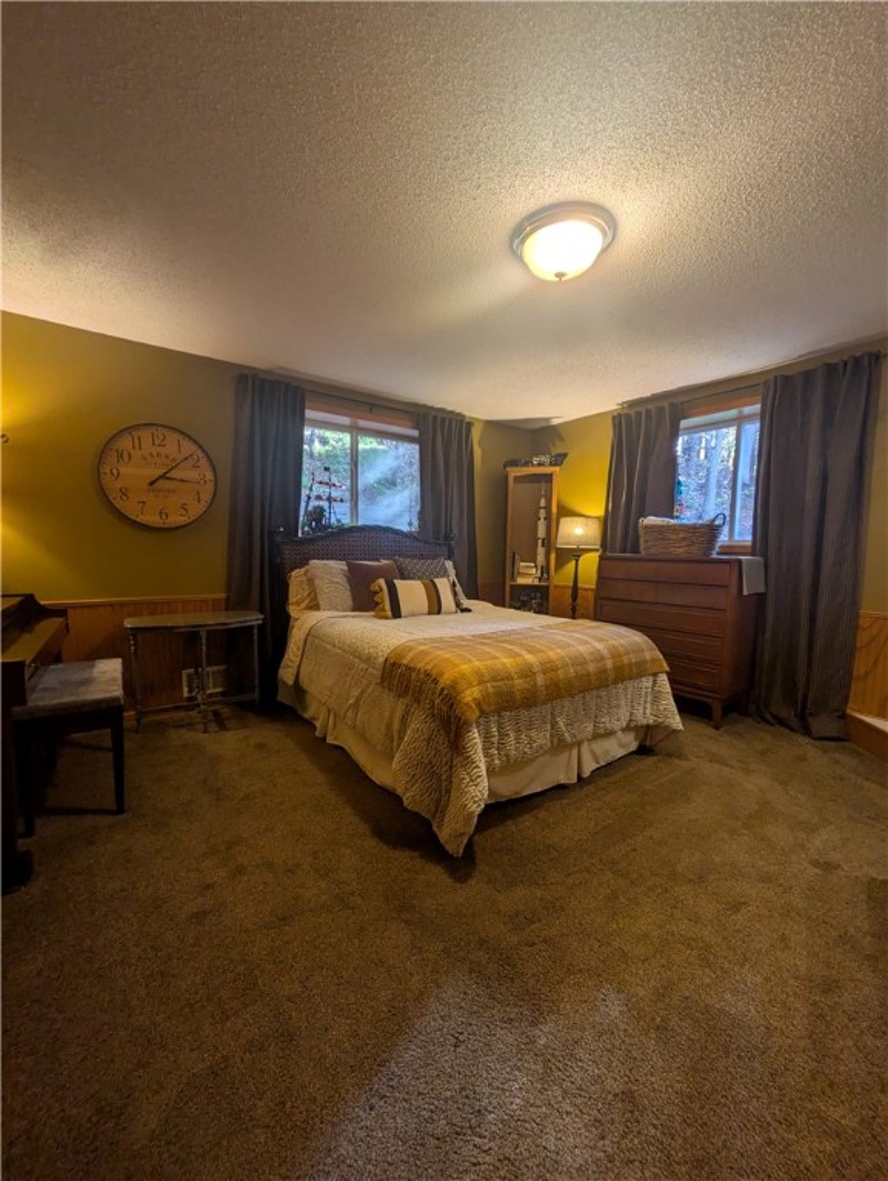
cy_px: 590
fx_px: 478
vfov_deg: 102.0
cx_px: 444
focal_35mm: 14
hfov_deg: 85.7
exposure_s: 1/24
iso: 115
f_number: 2.2
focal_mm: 1.83
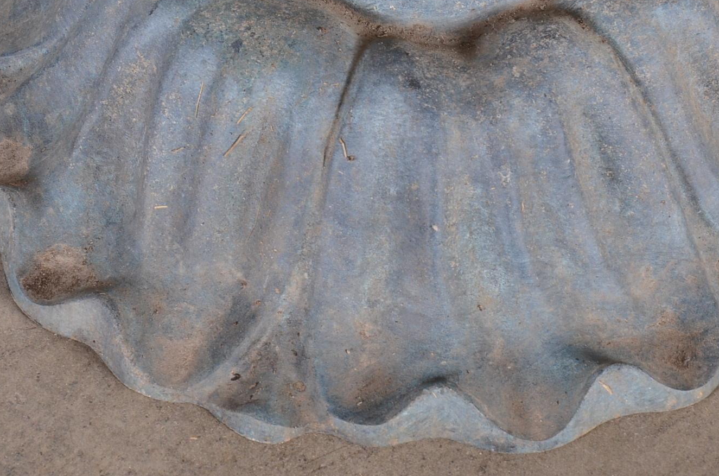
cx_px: 411
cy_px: 53
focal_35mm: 173
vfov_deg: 7.9
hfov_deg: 11.9
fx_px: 3447
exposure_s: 1/125
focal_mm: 62
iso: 125
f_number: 10
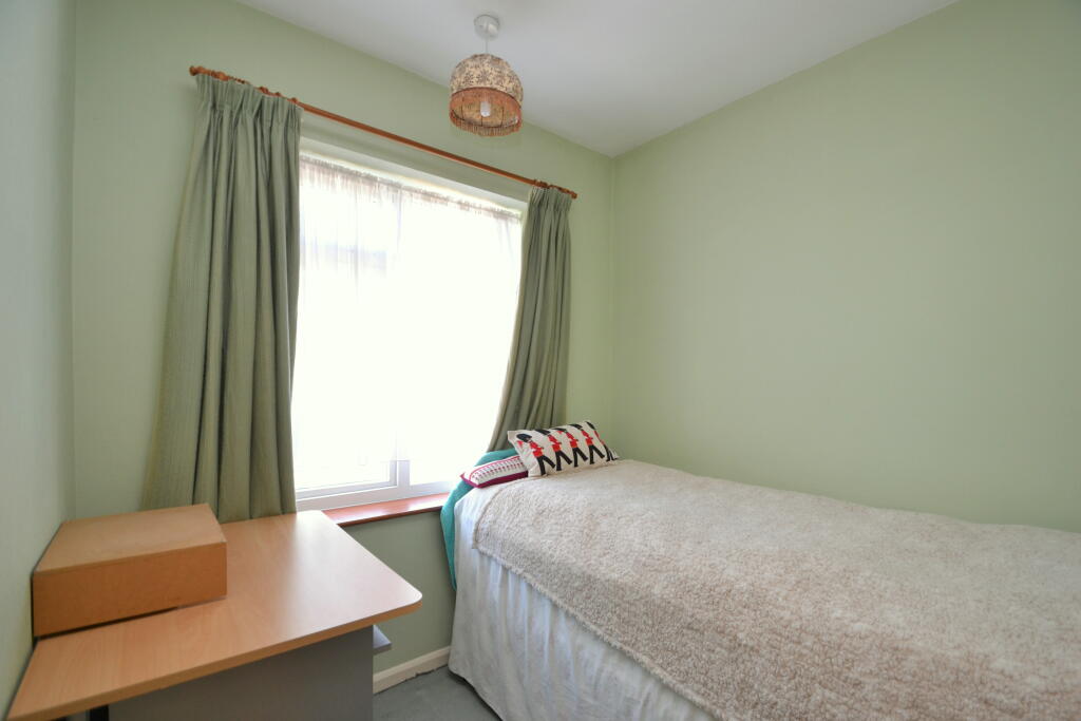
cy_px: 360
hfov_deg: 100.4
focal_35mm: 15
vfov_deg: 77.3
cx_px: 540
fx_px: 450
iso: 400
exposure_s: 1/60
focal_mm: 10
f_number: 4
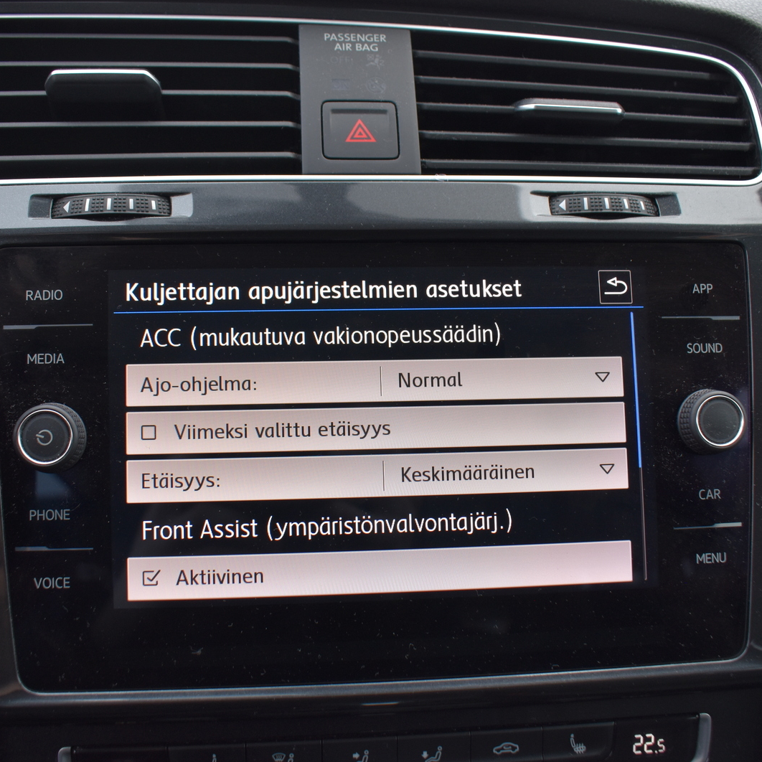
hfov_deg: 47.1
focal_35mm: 35
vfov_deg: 47.2
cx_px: 342
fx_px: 872
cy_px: 384
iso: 400
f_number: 5.6
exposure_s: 1/125
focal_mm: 18
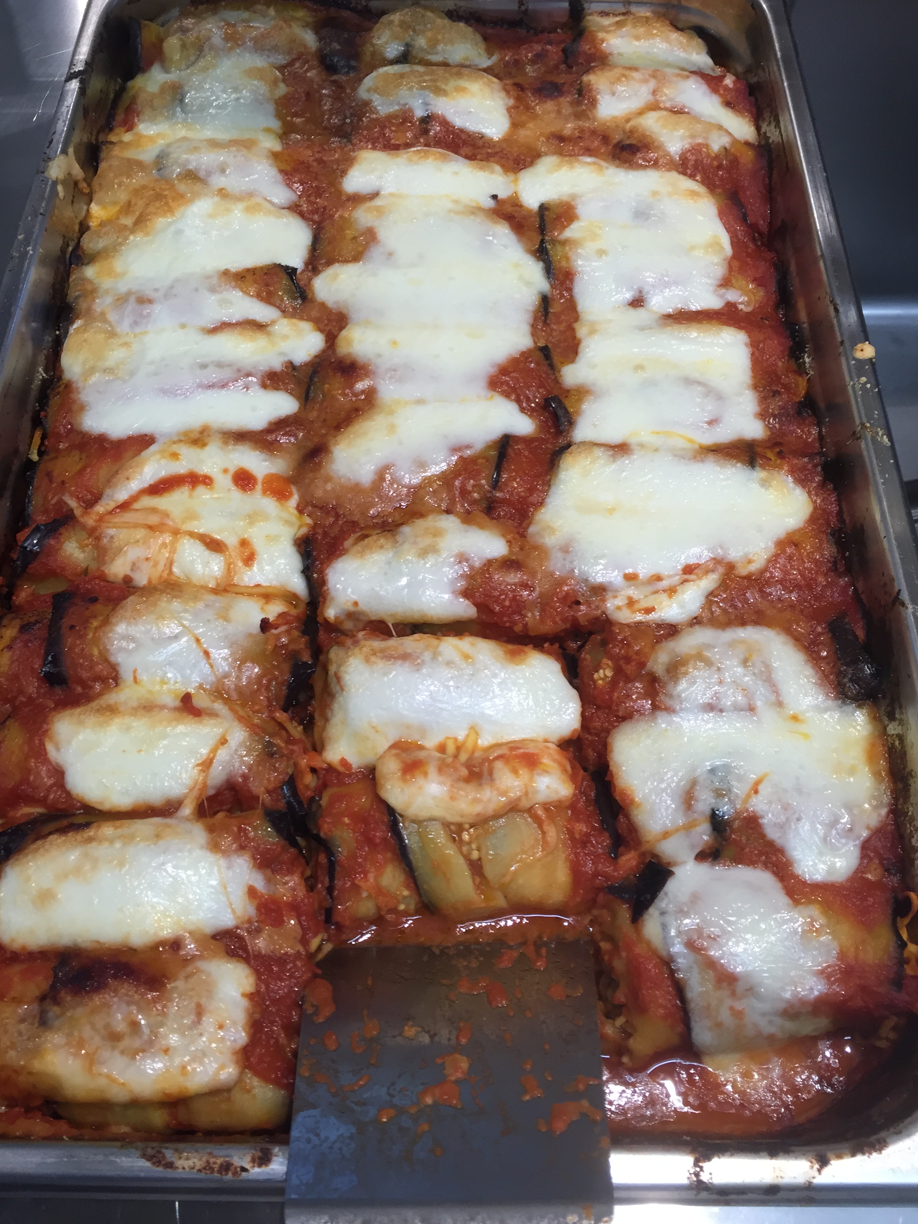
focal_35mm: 30
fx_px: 1061
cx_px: 456
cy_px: 593
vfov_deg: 60.0
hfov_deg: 46.8
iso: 32
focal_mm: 4.15
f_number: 2.2
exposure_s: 1/33
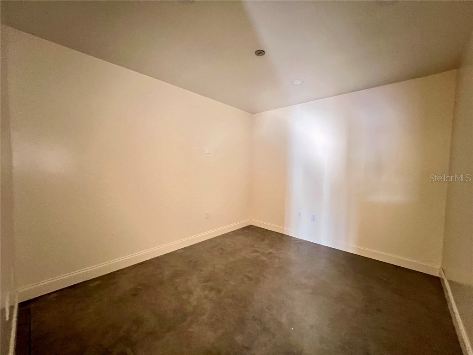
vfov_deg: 89.9
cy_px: 178
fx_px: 178
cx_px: 236
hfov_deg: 106.2
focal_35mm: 13
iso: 1000
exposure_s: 1/41
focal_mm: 1.57
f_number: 1.8
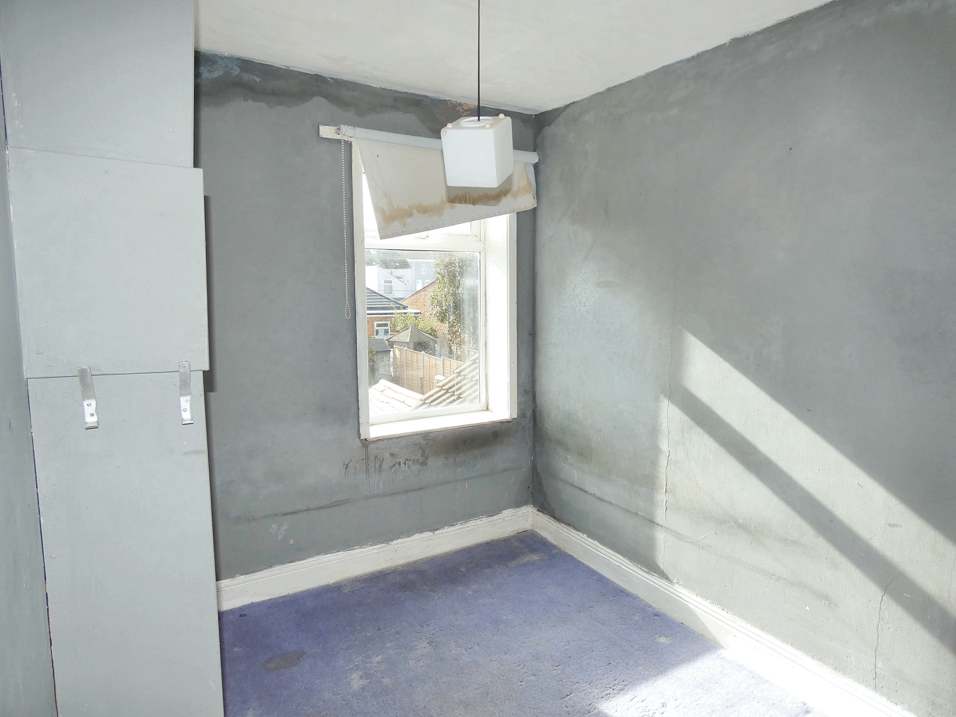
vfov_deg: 66.0
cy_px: 358
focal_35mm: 20
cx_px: 478
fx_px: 552
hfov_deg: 81.7
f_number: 2.8
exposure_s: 1/125
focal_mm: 3.6
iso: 80
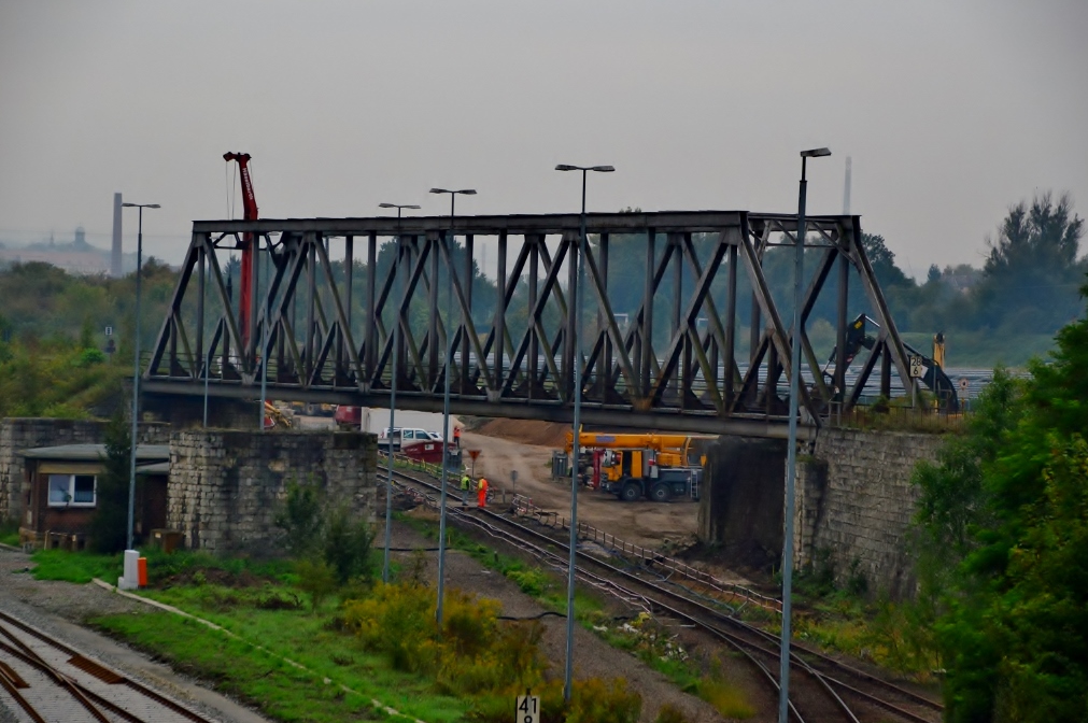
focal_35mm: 155
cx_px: 542
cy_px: 362
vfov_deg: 8.8
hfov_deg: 13.3
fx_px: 4680
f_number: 8
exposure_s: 1/1000
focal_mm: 102
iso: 800
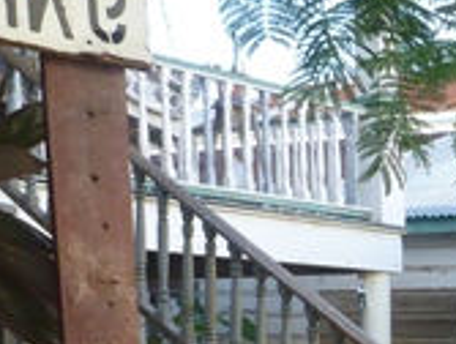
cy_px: 571
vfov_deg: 12.9
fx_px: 1413
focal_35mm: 107
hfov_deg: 16.8
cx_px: 669
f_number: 3.3
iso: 100
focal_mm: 4.9
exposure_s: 1/125
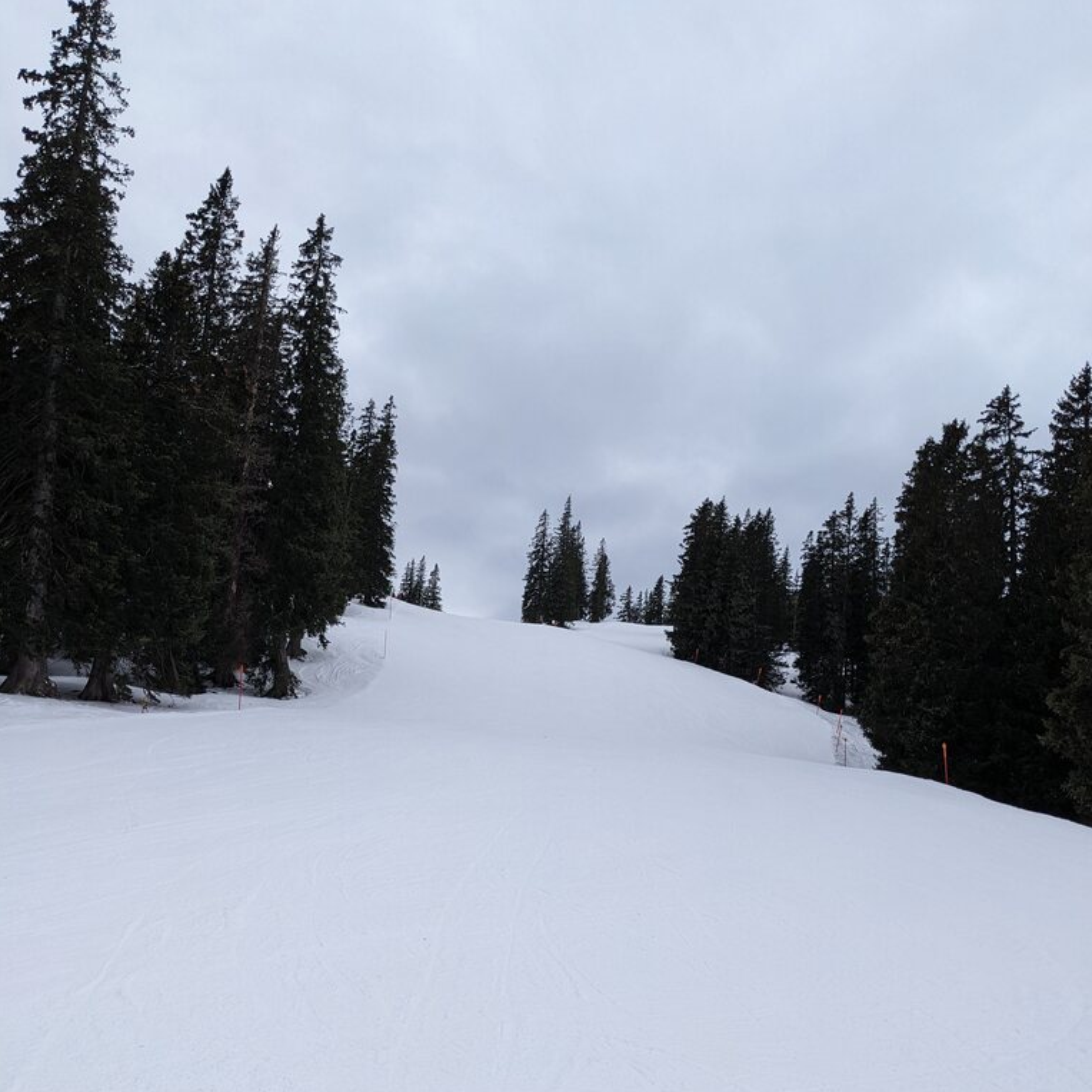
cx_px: 545
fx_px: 1142
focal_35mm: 32
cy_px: 696
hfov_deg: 51.1
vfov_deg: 50.5
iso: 64
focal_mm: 4.38
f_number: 1.73
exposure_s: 1/1799
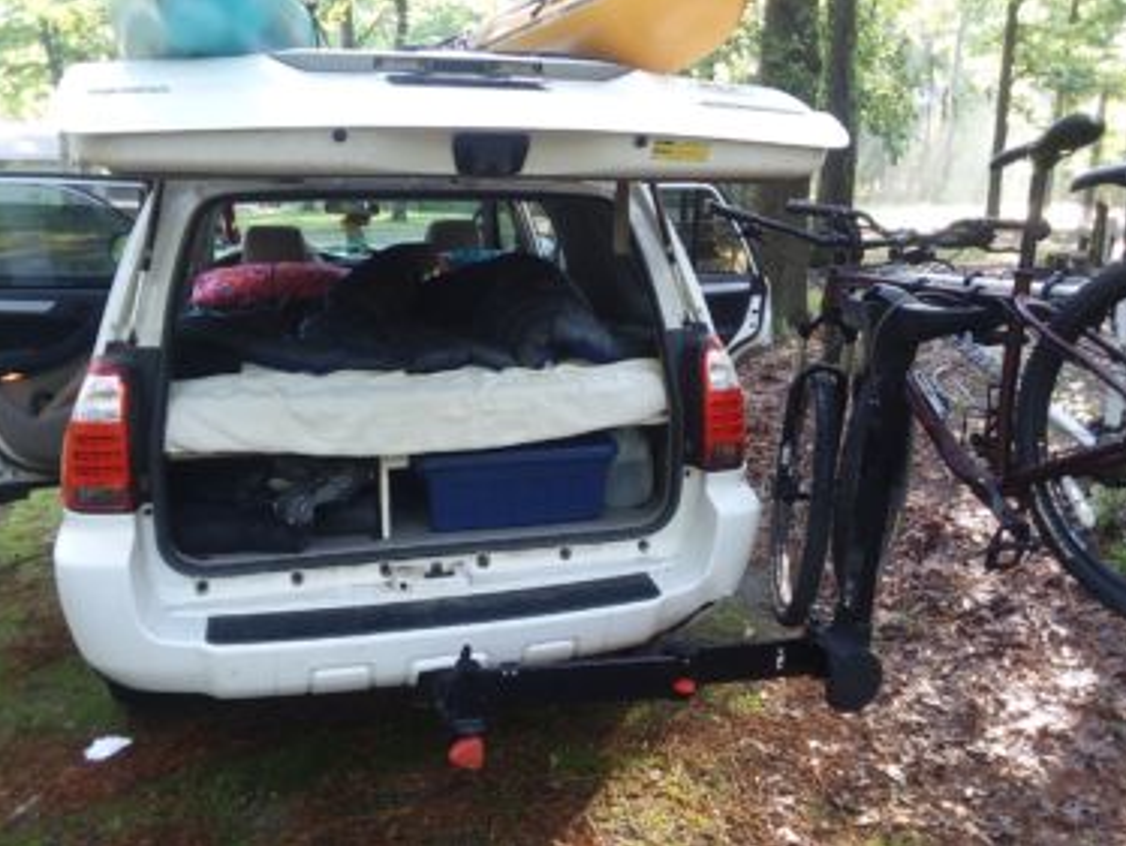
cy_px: 400
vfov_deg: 45.5
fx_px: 1009
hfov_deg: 58.3
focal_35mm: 31
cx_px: 593
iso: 50
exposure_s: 1/30
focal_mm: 2.47
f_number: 1.9
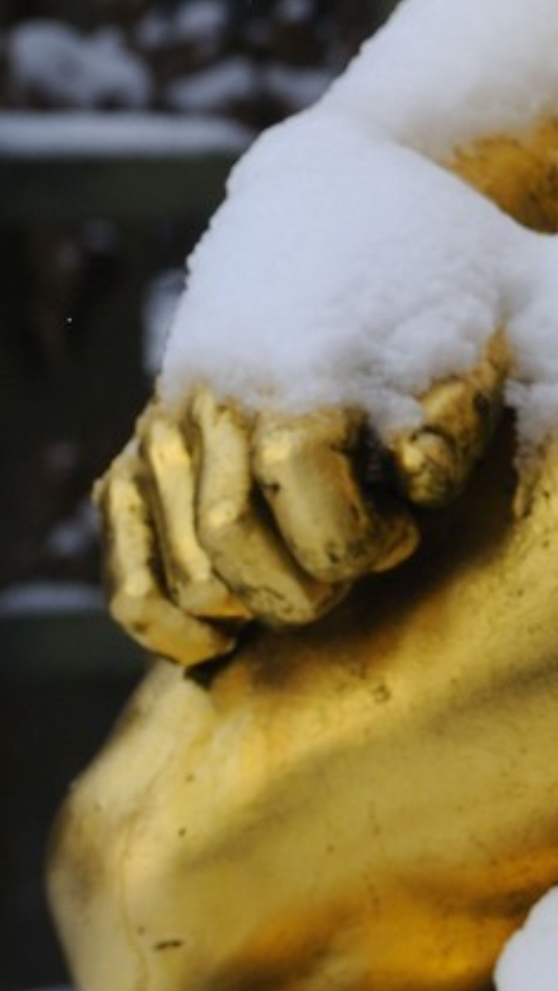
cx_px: 1258
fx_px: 21092
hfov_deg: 1.5
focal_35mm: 803
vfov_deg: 2.7
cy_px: -347
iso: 200
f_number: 8
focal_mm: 200
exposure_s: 1/160
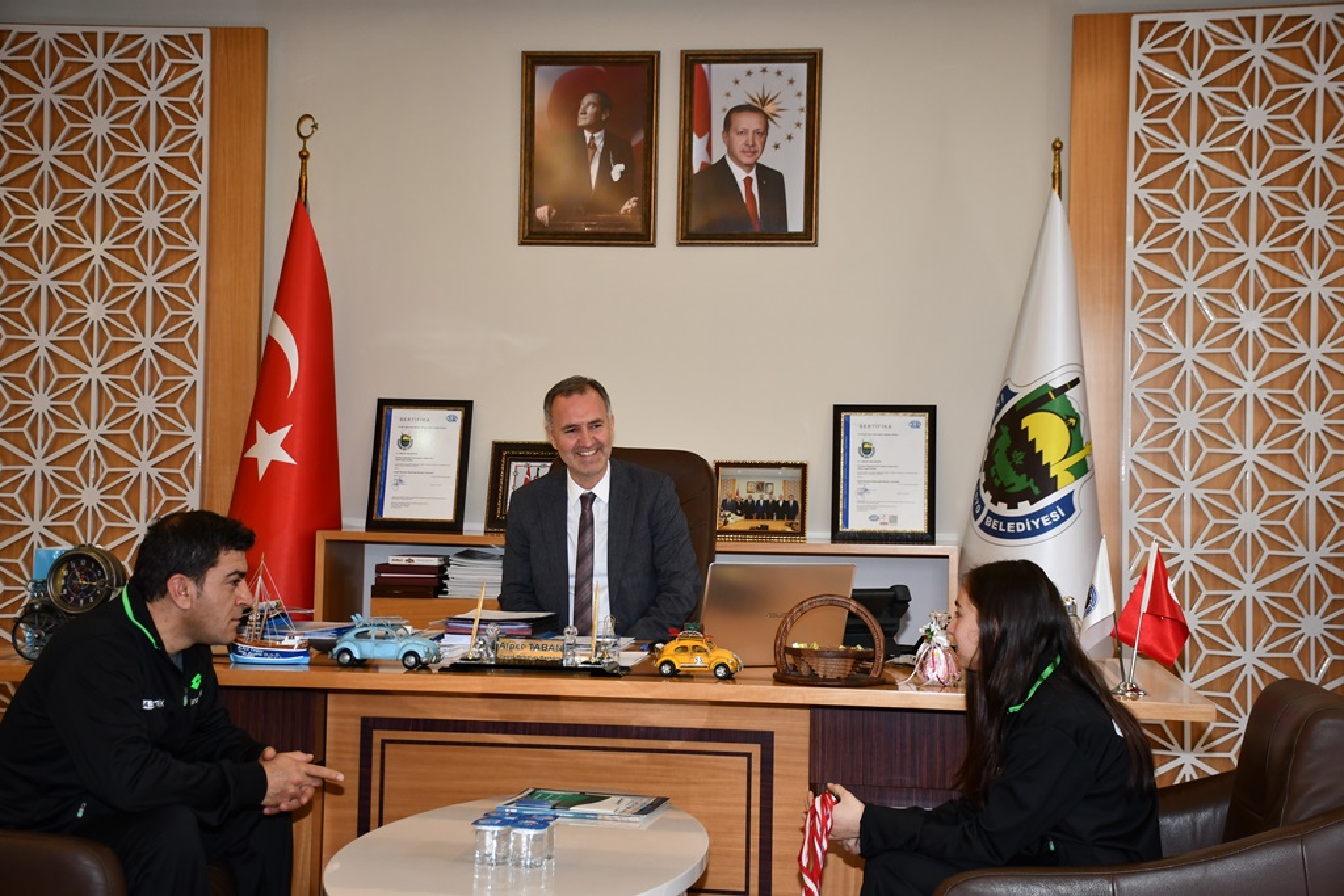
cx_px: 672
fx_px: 1904
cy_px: 448
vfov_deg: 26.5
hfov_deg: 38.9
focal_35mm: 51
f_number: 4.2
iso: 720
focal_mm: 34
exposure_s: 1/60
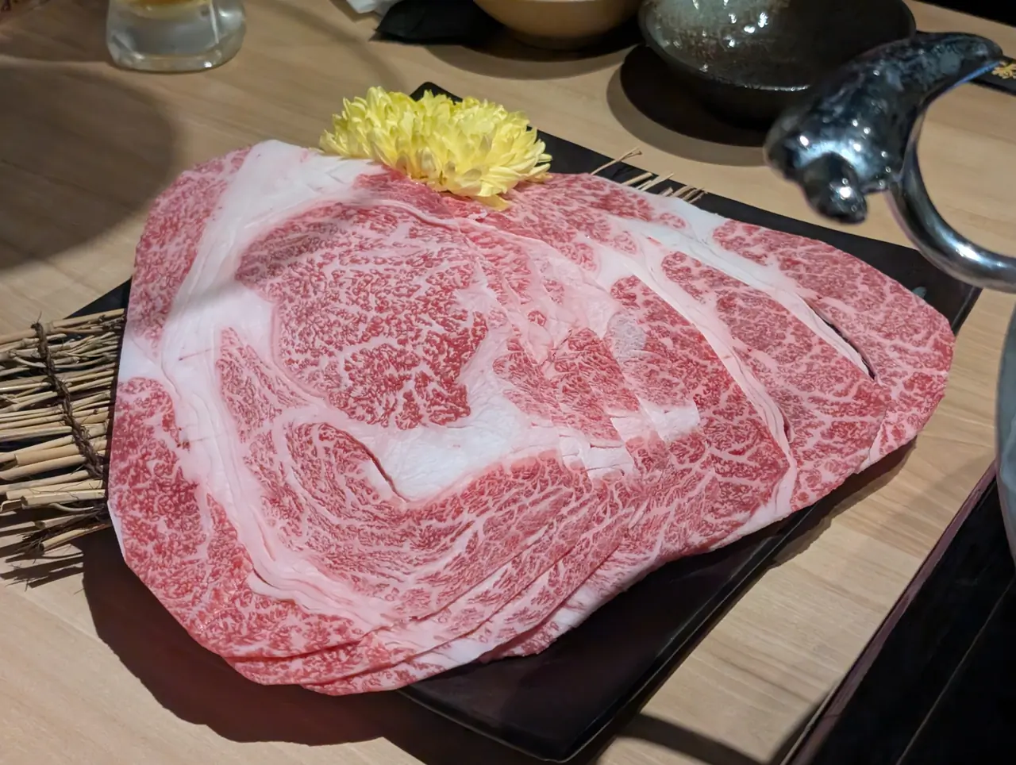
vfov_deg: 29.8
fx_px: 1440
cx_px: 508
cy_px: 382
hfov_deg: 38.9
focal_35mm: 49
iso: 1814
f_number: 1.68
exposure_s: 1/100
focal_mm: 6.9
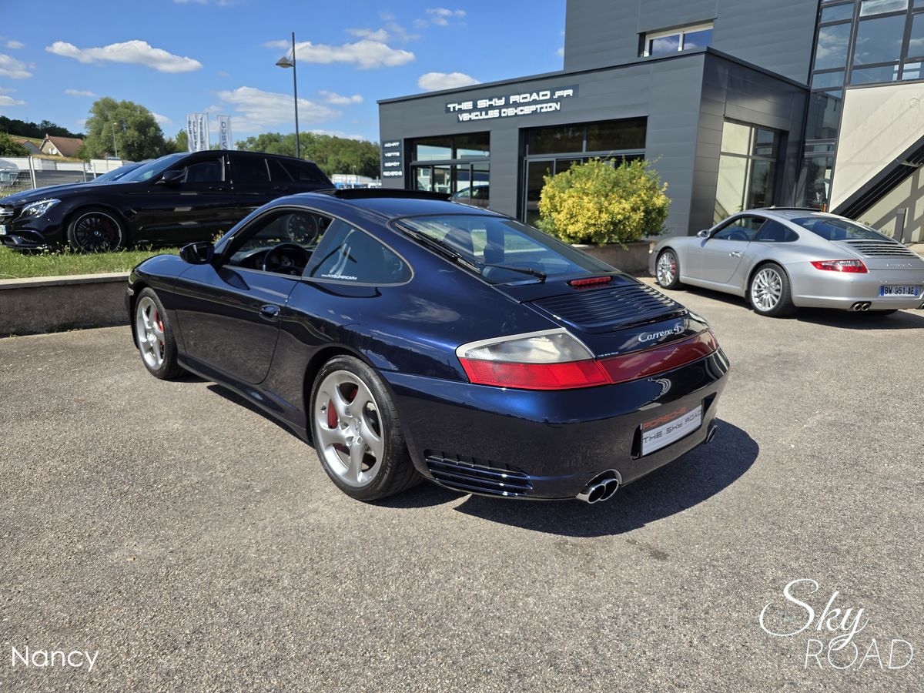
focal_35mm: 23
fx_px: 614
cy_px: 346
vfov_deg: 58.9
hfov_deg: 73.9
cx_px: 462
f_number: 1.7
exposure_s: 1/686
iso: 12
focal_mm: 6.3
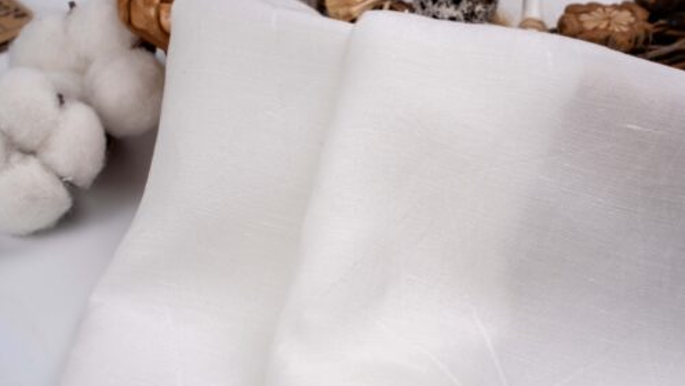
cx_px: 343
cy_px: 184
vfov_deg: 15.3
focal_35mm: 79
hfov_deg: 26.8
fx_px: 1435
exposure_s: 1/125
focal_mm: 75
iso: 100
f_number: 16
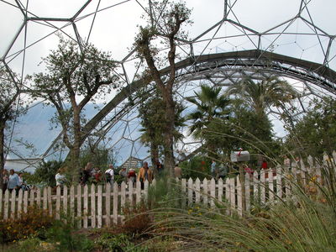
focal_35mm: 35
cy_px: 126
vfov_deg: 40.7
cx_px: 168
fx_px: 340
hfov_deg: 52.6
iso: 100
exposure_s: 1/255
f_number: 5
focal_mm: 8.9
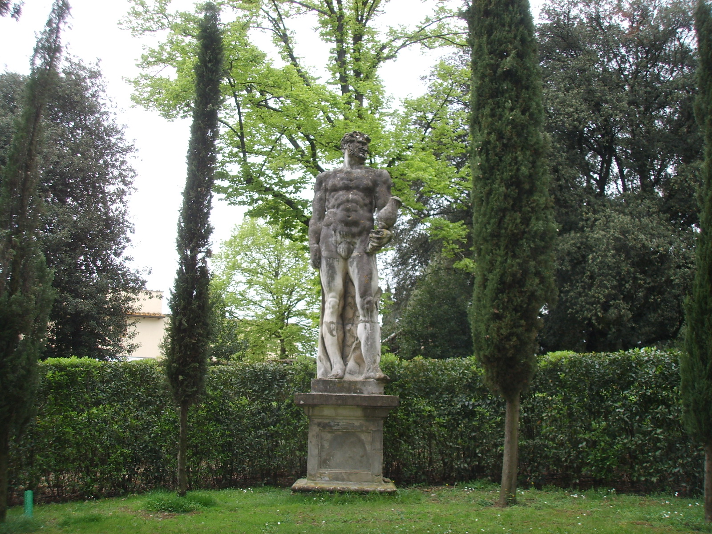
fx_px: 802
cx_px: 356
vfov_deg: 36.8
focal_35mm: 39
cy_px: 267
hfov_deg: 47.9
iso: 50
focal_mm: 6.6
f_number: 3.5
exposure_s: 1/125
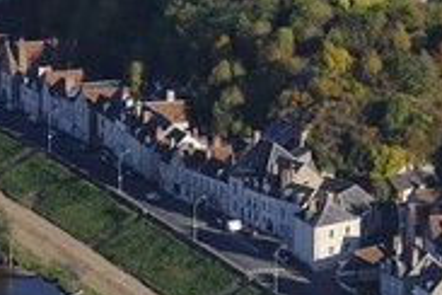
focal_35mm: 391
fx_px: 4800
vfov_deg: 3.5
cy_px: 27
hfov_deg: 5.3
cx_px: 337
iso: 400
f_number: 8
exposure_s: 1/1000
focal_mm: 170
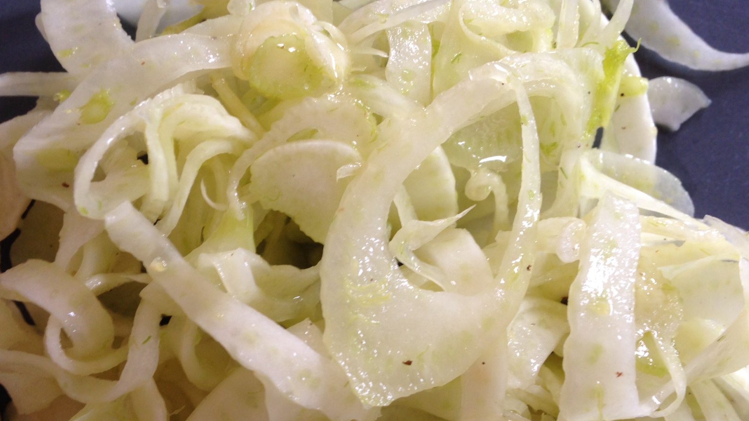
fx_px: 913
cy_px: 264
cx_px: 385
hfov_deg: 44.6
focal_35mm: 46
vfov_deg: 25.9
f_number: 2.4
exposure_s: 1/20
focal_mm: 4.12
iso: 50
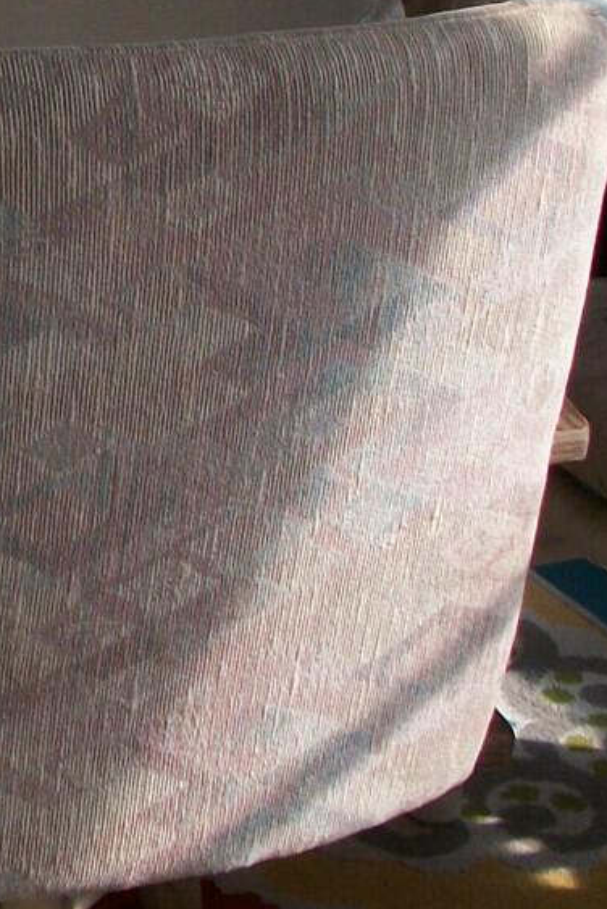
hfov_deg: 10.9
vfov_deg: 16.4
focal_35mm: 121
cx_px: -316
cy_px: -69
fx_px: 3056
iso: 80
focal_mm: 5.7
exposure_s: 1/60
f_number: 2.9
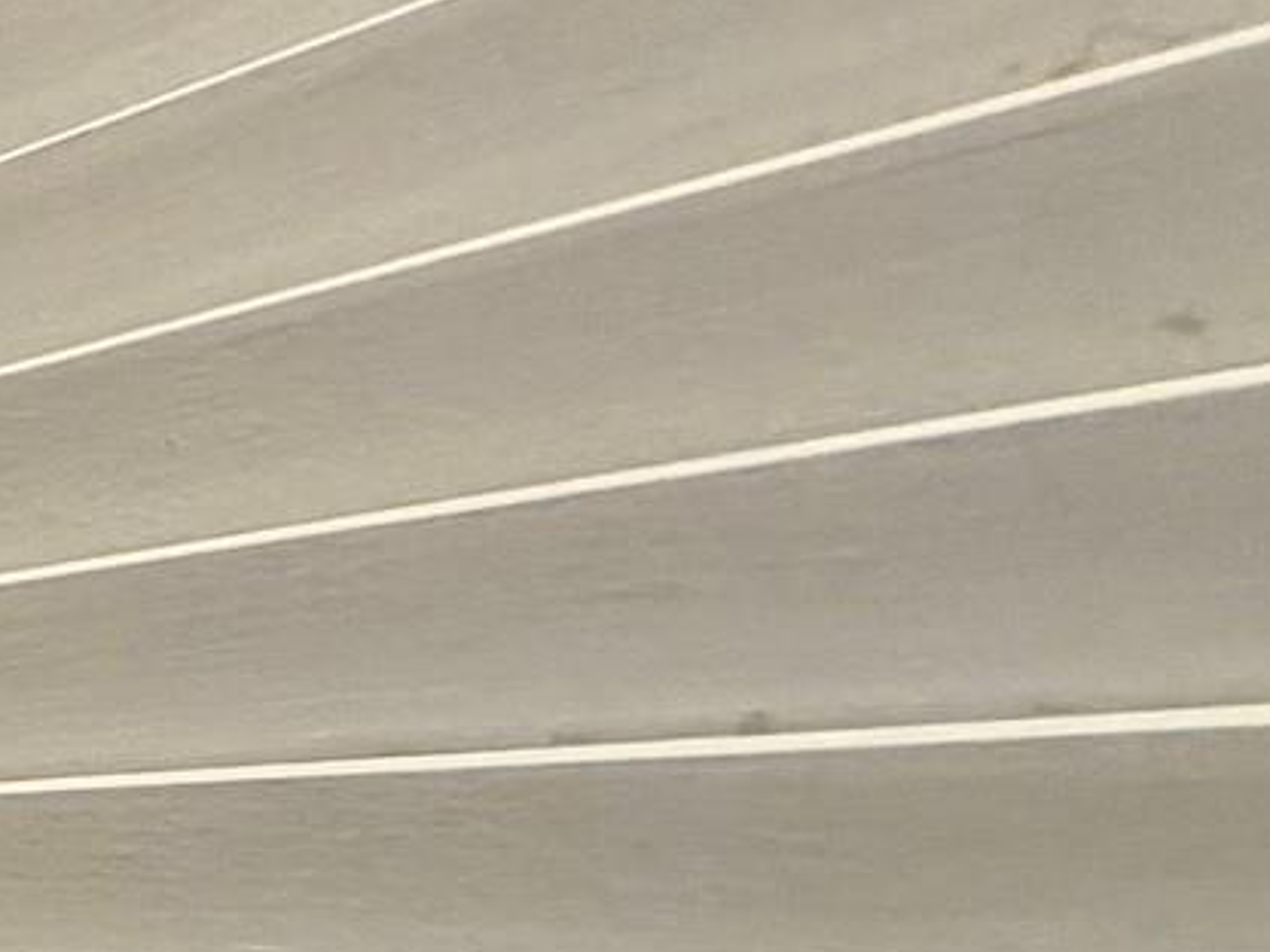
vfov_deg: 19.9
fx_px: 2531
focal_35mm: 69
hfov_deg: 15.0
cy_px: 1166
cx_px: -1813
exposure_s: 1/120
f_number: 2.2
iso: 250
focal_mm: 2.22
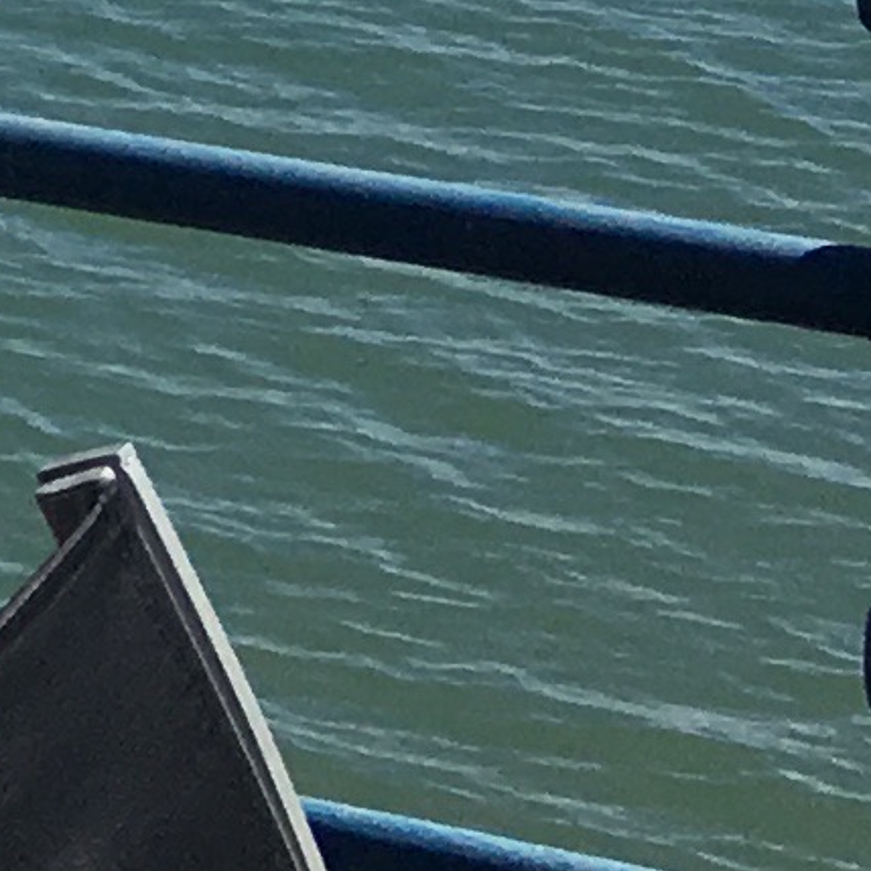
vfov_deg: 6.7
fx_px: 6861
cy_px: -1628
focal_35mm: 241
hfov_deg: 6.1
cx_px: -2562
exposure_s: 1/2481
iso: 25
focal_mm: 4.15
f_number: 2.2
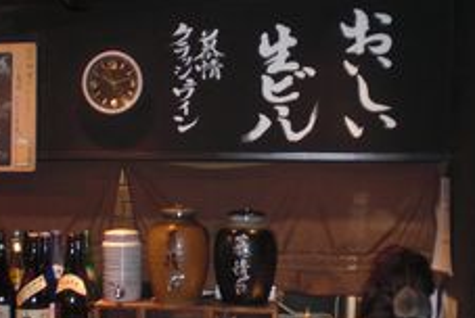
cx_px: 162
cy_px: 233
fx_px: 793
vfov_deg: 22.5
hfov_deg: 33.1
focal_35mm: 60
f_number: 3.1
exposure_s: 1/30
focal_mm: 6.3
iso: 200
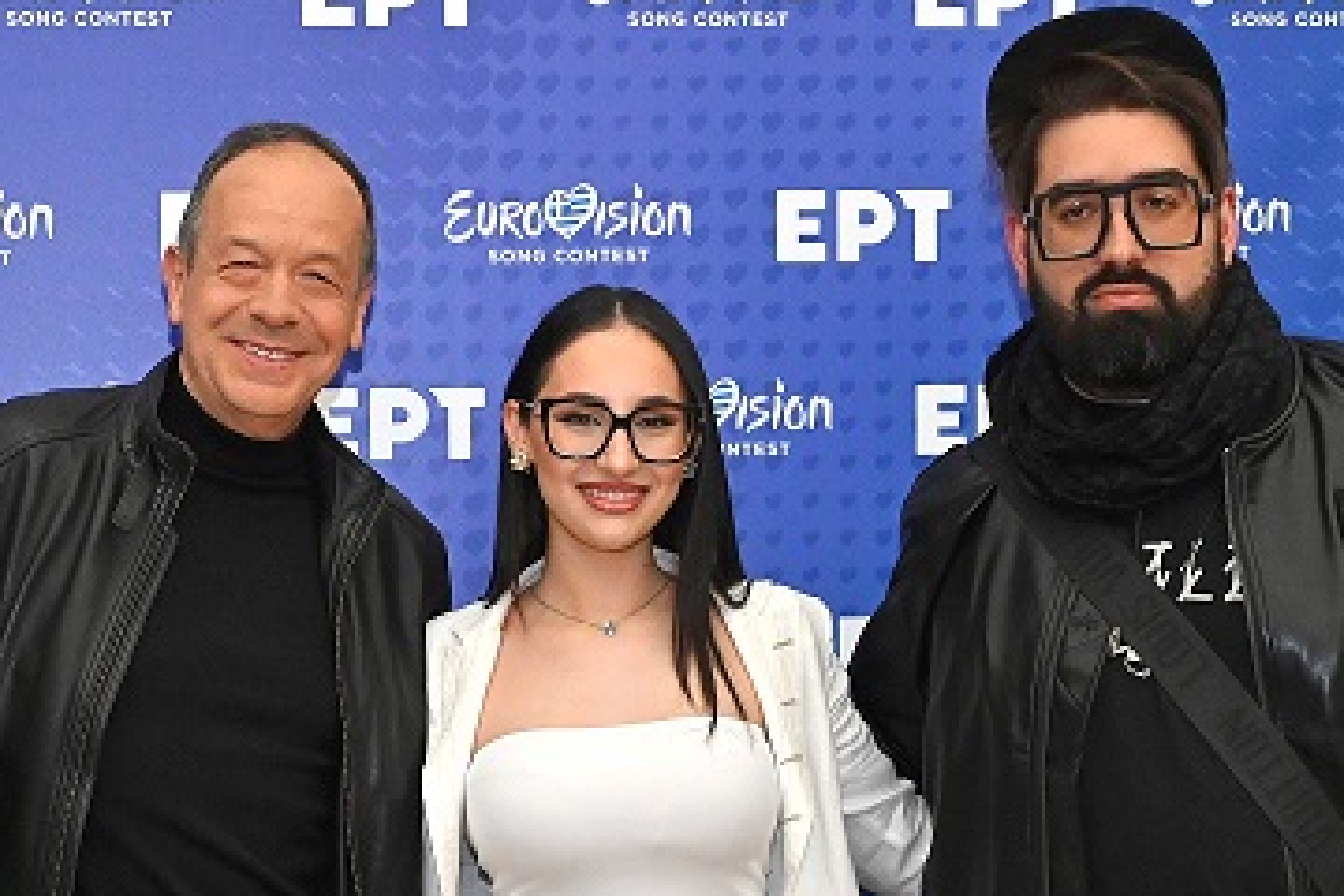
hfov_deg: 23.5
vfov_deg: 15.7
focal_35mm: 86
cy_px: 756
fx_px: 3210
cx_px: 385
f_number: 5.6
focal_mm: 41
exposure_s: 1/125
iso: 2500
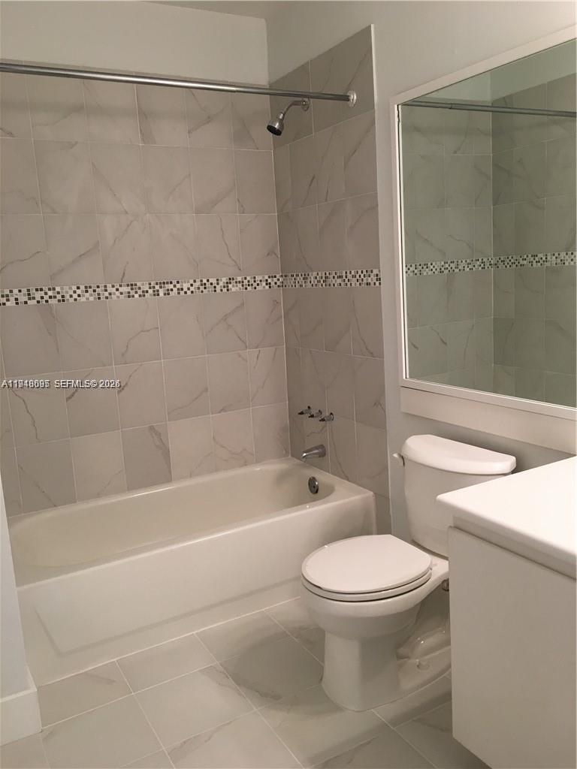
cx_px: 288
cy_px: 384
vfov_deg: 61.7
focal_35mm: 29
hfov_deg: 48.2
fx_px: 645
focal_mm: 4.15
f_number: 2.2
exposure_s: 1/30
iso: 64
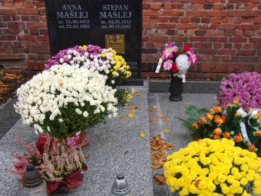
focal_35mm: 37
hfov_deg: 50.1
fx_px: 279
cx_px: 137
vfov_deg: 38.2
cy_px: 130
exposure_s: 1/34
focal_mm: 4.9
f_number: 3
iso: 126
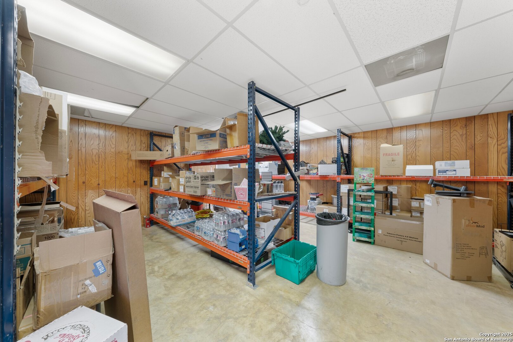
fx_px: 171
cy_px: 171
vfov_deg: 90.0
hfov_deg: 112.6
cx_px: 256
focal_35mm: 12
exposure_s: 4
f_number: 9
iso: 100
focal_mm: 12
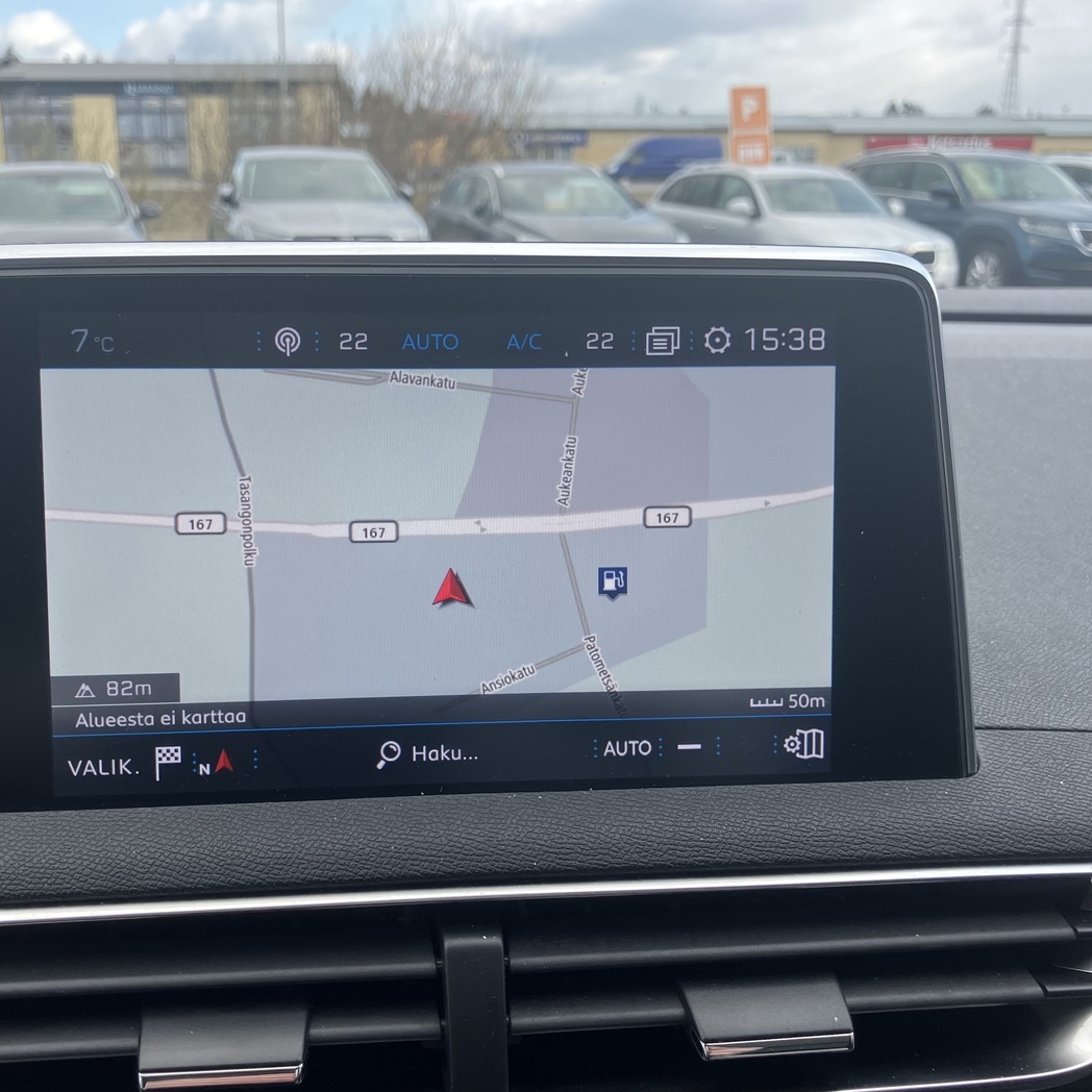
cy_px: 552
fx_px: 1213
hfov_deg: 48.3
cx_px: 468
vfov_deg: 48.4
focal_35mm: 34
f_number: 1.8
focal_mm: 3.99
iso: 32
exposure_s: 1/362
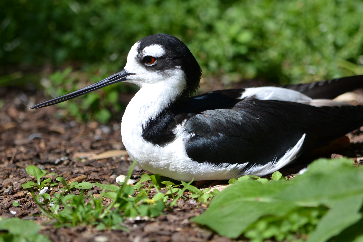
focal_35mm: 450
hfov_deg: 4.6
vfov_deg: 3.1
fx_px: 4537
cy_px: 121
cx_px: 182
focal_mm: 300
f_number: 5.6
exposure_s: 1/500
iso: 200
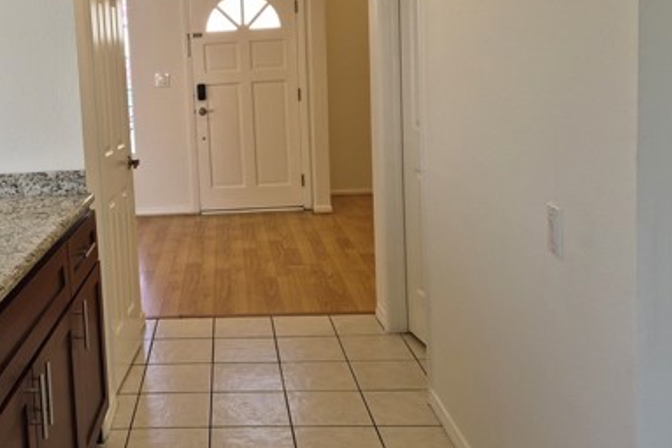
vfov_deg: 33.0
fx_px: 746
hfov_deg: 46.9
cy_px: 144
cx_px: 179
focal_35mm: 40
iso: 40
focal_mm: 5.4
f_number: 1.8
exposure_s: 1/120
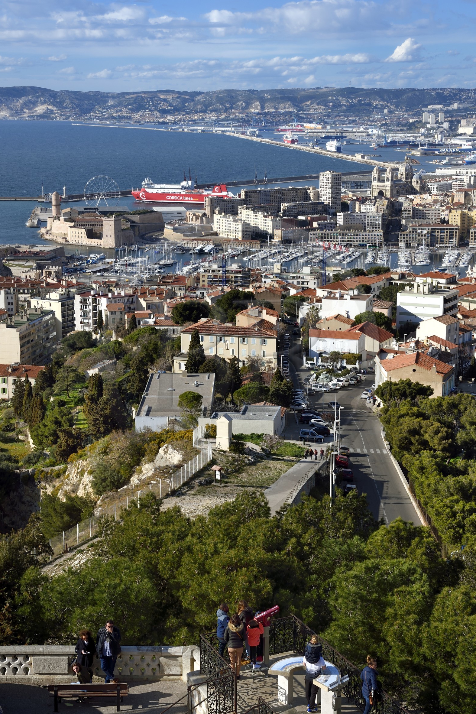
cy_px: 356
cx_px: 239
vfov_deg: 33.9
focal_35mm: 59
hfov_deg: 23.0
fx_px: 1170
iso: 200
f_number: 11
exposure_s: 1/320
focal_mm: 58
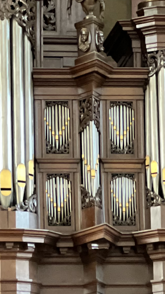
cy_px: 457
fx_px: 2319
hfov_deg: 4.1
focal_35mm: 298
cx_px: 16
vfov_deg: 7.1
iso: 500
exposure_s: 1/15
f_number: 2.8
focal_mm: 9
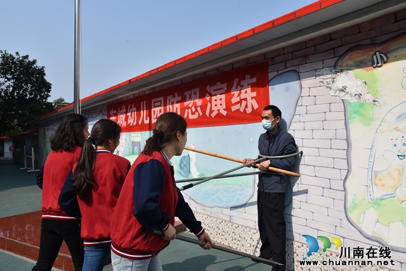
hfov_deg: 65.5
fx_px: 316
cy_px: 136
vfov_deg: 46.4
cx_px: 203
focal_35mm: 28
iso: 400
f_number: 13
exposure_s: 1/640
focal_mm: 28
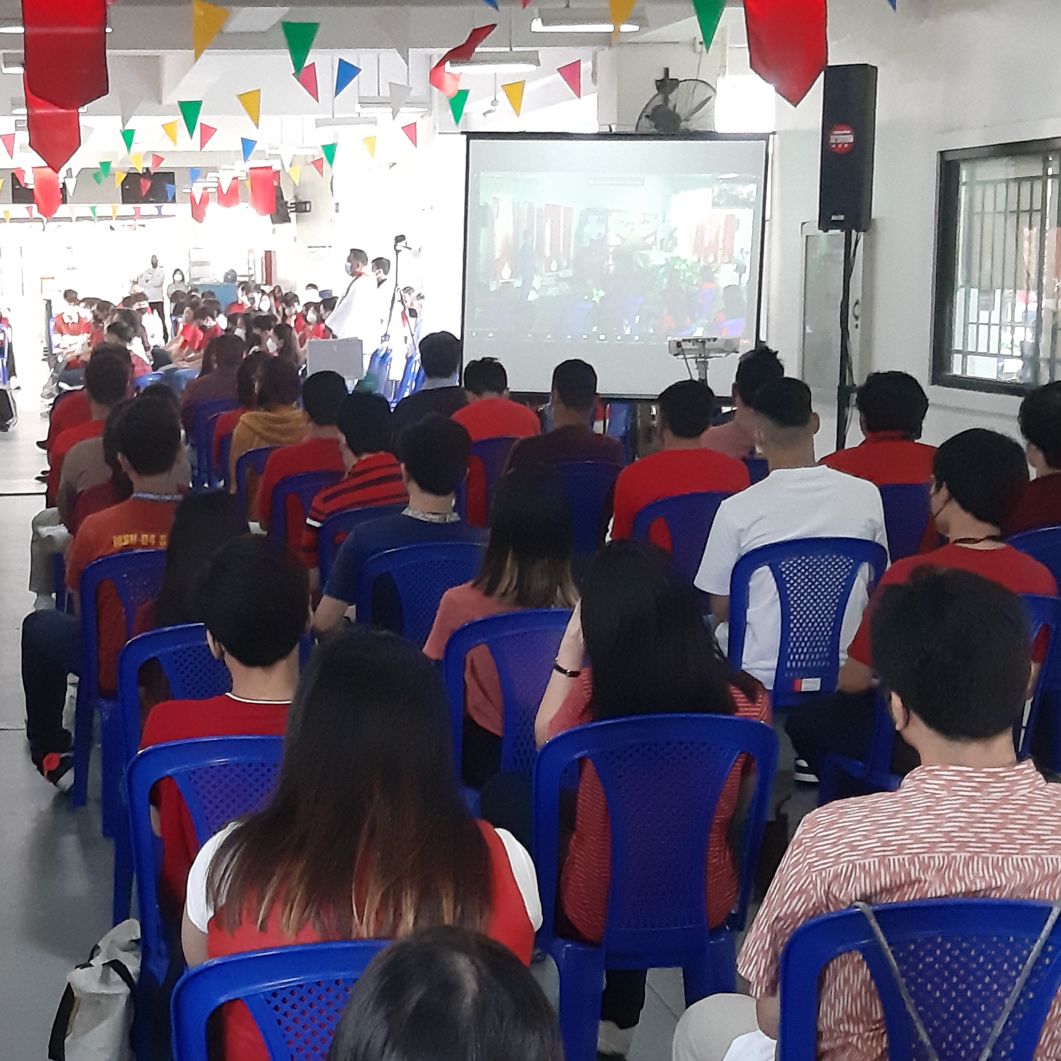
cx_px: 286
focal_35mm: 65
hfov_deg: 26.2
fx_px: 2254
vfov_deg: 26.4
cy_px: 650
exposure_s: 1/40
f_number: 1.7
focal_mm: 3.93
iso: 400
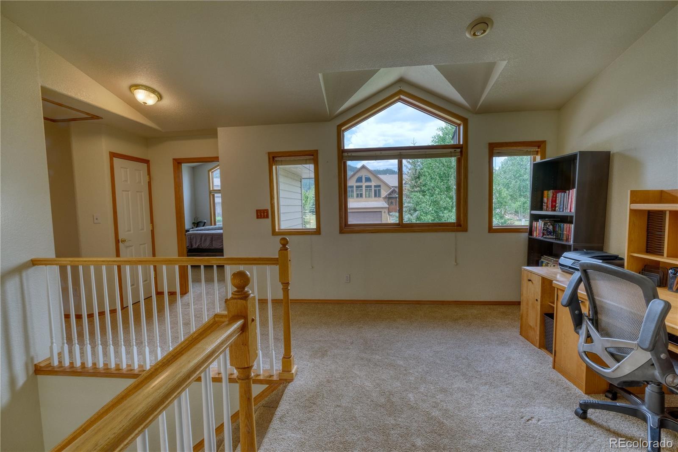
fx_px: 282
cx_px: 339
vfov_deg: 77.3
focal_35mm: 15
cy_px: 226
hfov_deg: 100.4
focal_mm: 10
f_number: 6.4
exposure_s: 2
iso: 1000
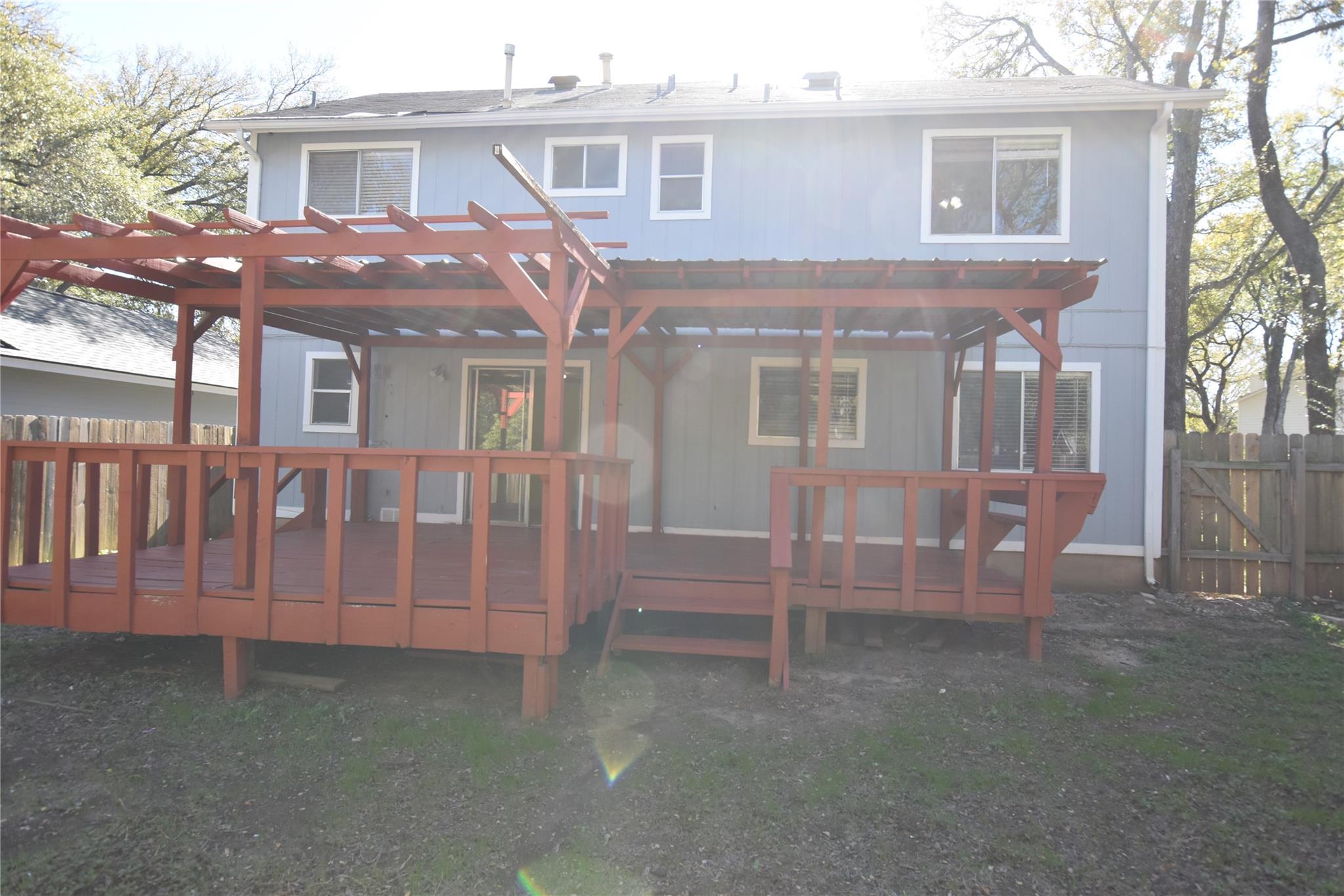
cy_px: 448
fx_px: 728
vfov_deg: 63.2
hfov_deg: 85.4
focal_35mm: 20
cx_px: 672
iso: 400
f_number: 7.1
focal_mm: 13
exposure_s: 1/200
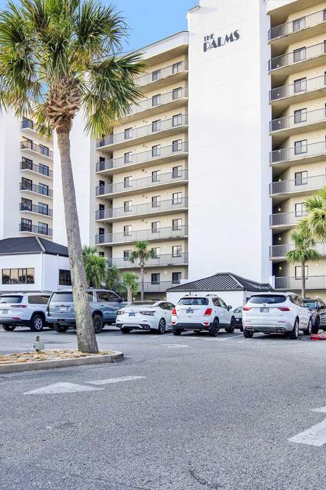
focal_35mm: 35
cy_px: 213
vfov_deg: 54.3
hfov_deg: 37.8
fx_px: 476
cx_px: 153
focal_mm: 19
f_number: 11
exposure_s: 1/160
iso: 200
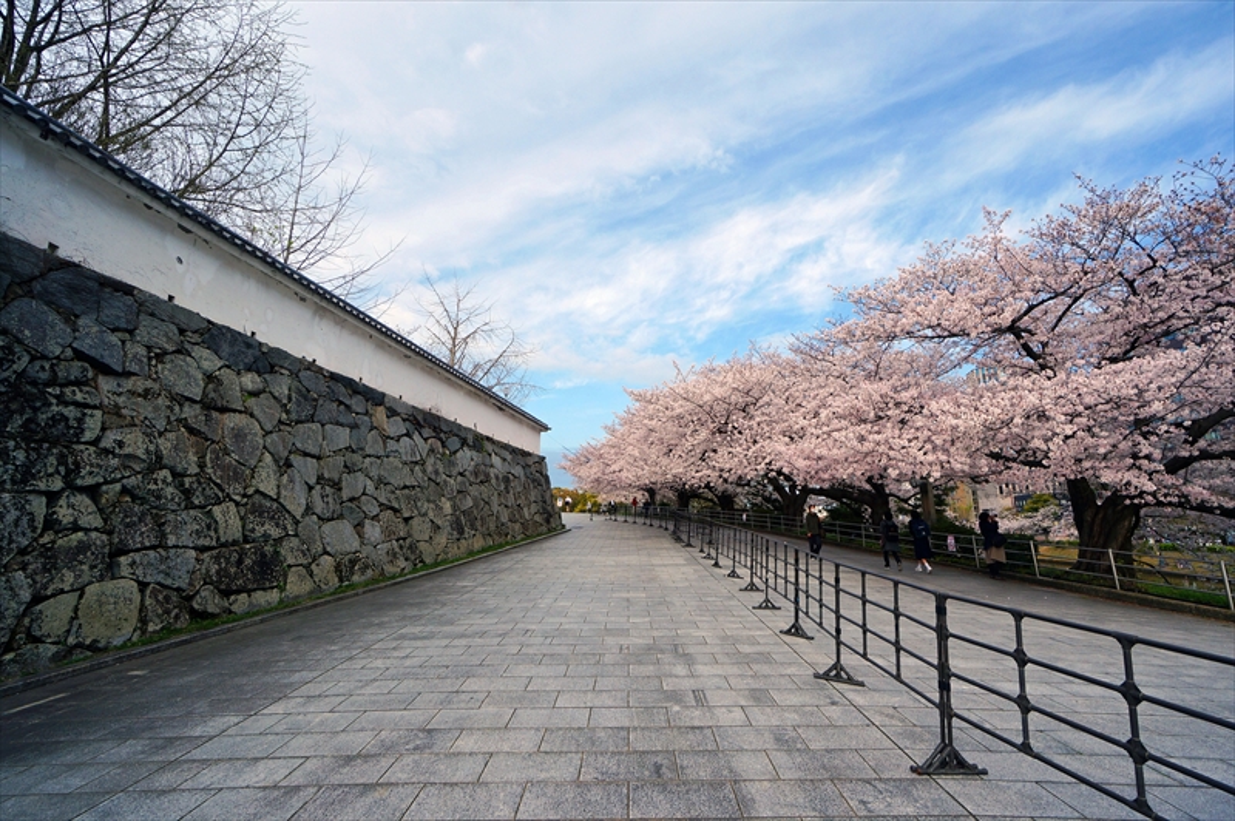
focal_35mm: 16
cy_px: 410
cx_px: 618
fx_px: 566
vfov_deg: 72.0
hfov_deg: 95.0
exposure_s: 1/250
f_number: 9
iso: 100
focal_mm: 11
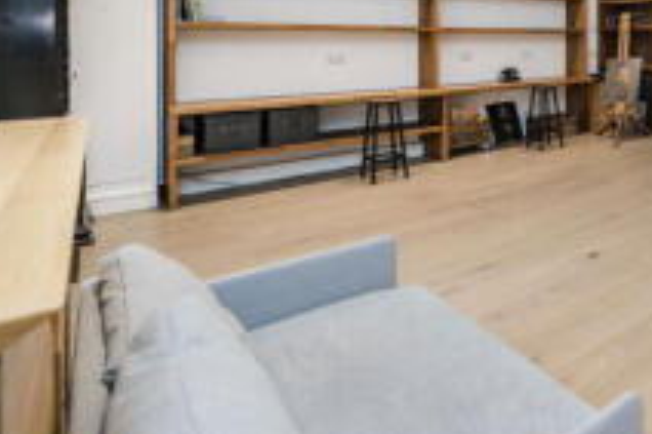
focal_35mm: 27
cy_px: 32
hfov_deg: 52.0
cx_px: 667
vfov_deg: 43.2
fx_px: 489
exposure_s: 1/6
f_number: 9
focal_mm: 12
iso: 800
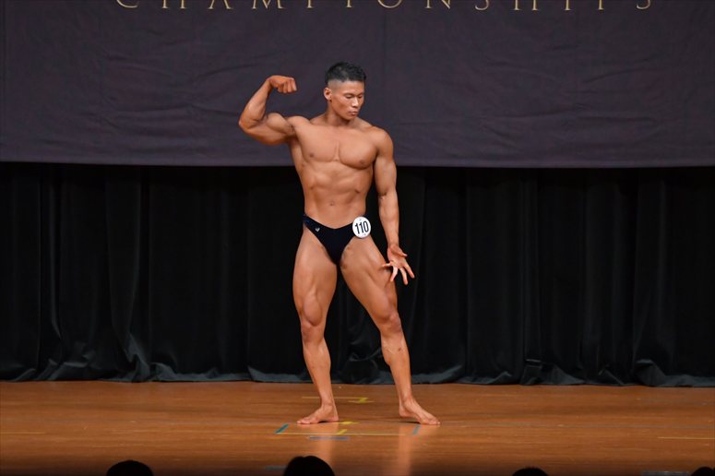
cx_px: 358
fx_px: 5062
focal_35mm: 255
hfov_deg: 8.1
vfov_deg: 5.4
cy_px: 238
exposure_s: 1/400
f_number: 5.6
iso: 4000
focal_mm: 170
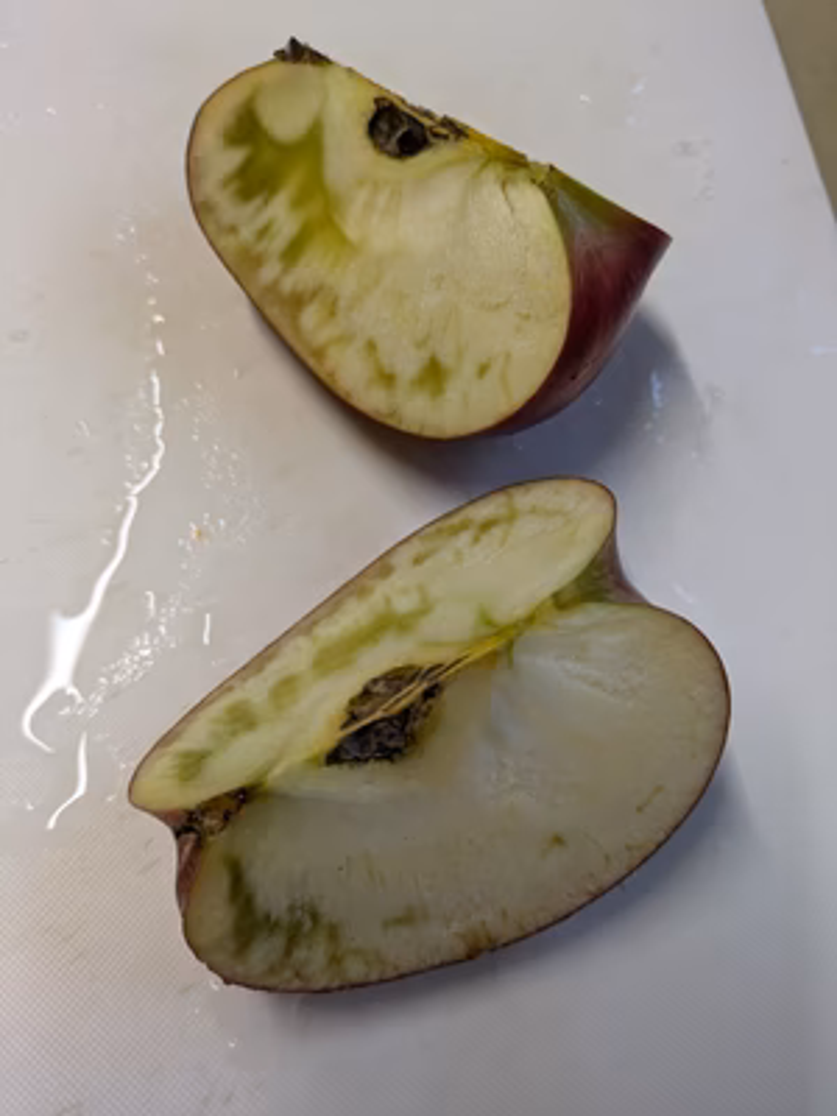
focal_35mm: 25
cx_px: 418
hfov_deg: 54.9
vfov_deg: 69.4
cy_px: 558
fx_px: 806
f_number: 1.89
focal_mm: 5.43
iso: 60
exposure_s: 1/60
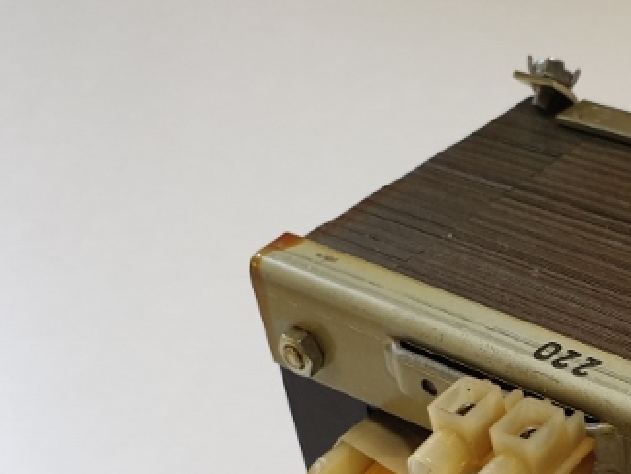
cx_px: 614
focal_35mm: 64
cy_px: 559
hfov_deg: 28.6
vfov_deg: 21.4
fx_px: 1167
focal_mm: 4.3
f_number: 2.4
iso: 320
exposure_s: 1/33
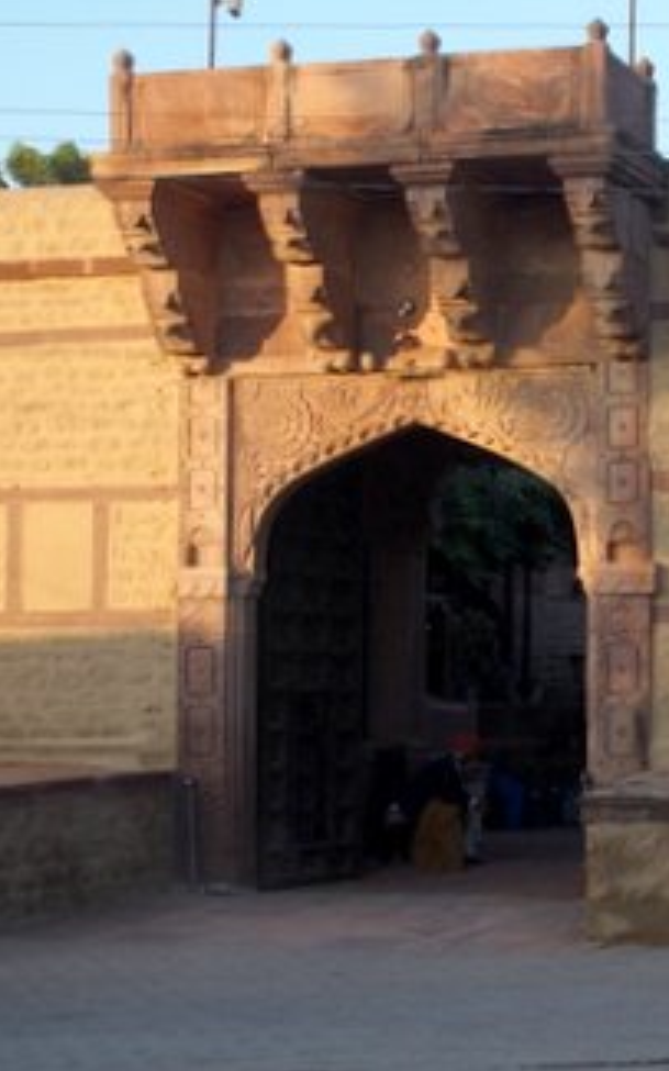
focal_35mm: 54
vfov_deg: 37.5
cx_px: 386
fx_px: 1576
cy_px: 511
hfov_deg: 23.9
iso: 100
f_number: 3.5
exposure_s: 1/250
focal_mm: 9.8
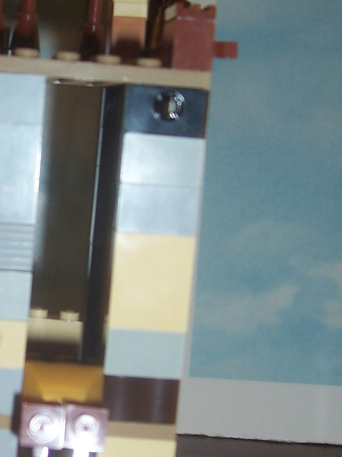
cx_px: 19
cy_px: 299
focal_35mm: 84
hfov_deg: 17.3
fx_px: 1107
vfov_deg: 23.2
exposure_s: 1/60
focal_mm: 5.6
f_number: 2.7
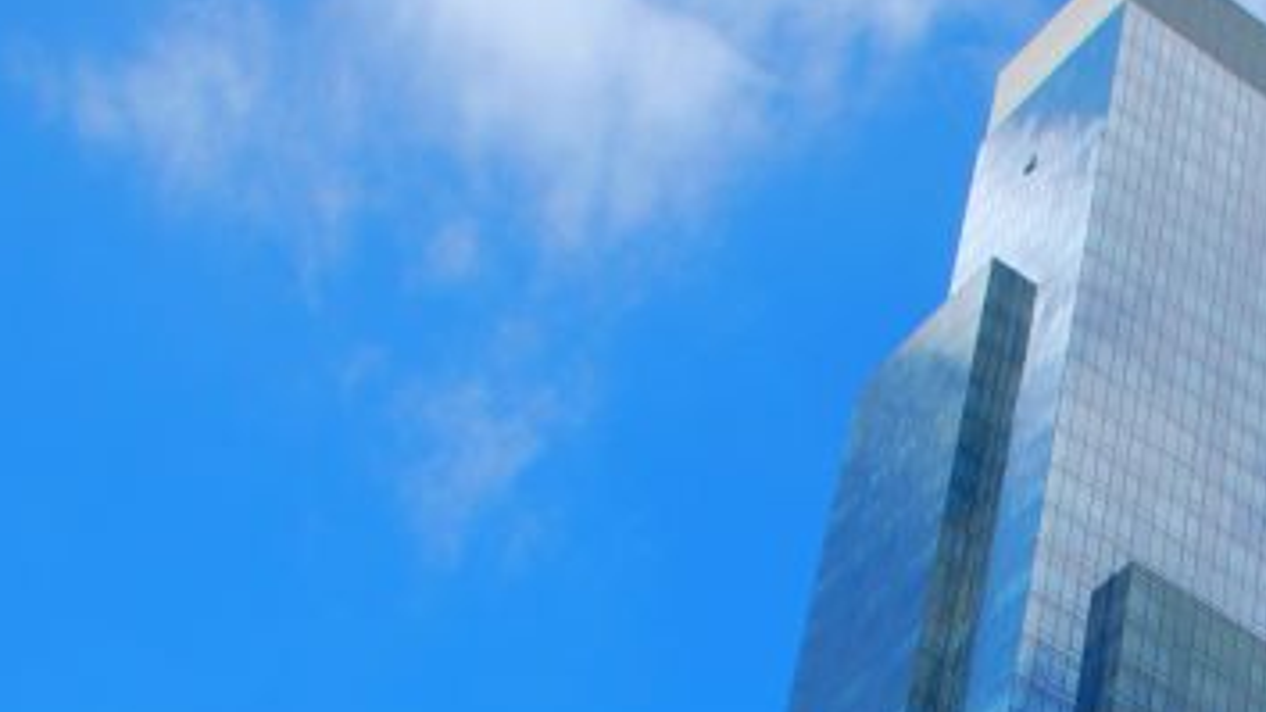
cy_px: 957
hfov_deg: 22.5
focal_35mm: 91
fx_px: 3054
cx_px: 1280
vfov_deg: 12.8
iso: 100
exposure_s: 1/200
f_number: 7.1
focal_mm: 20
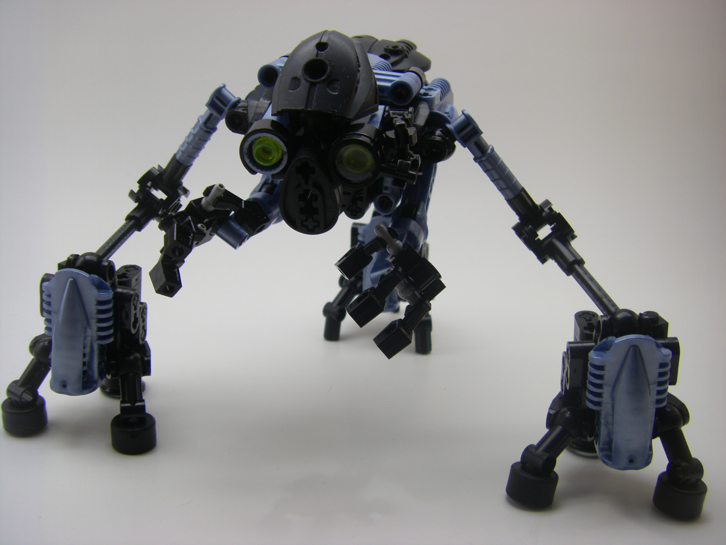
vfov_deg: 37.7
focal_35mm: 38
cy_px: 272
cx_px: 363
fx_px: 797
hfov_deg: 49.0
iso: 64
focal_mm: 6.3
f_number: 3.5
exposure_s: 1/80
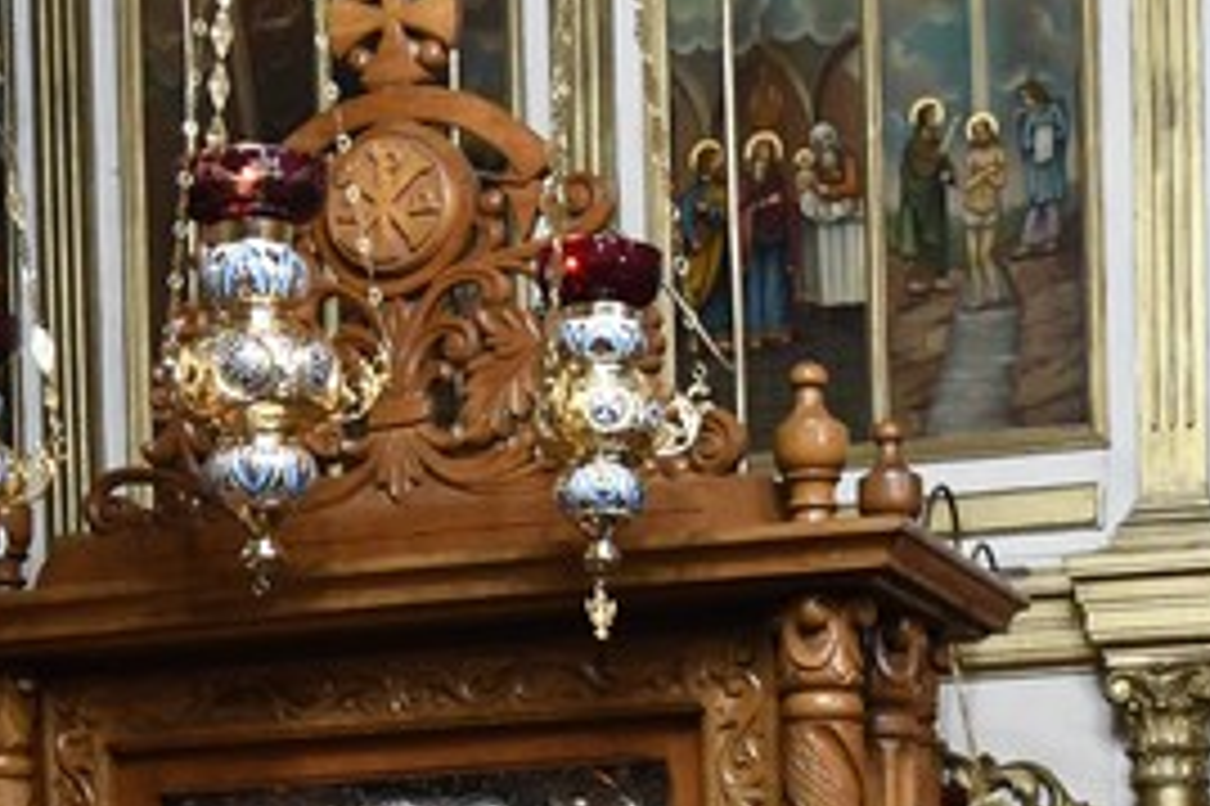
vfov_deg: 11.6
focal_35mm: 107
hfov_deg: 19.1
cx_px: 630
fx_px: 3594
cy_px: 1562
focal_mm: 16
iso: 1600
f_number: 2.8
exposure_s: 1/100
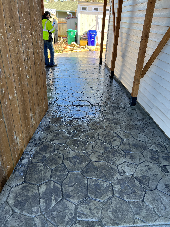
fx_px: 170
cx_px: 85
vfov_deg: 67.3
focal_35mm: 26
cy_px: 114
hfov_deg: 53.1
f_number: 1.5
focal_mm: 5.7
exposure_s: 1/165
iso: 50
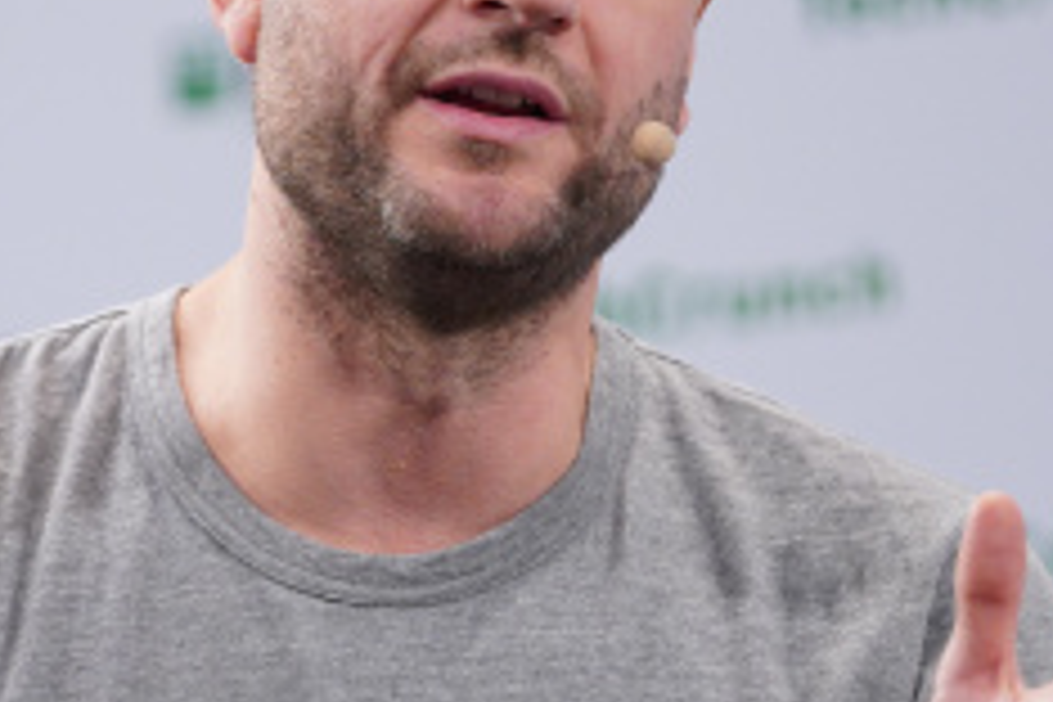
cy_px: 243
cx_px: 135
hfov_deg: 3.2
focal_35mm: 654
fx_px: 19128
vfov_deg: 2.1
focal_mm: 170
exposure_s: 1/400
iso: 1600
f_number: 2.8
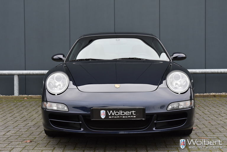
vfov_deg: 20.6
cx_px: 114
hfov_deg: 30.5
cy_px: 76
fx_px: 416
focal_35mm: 66
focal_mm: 44
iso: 800
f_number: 6.3
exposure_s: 1/160
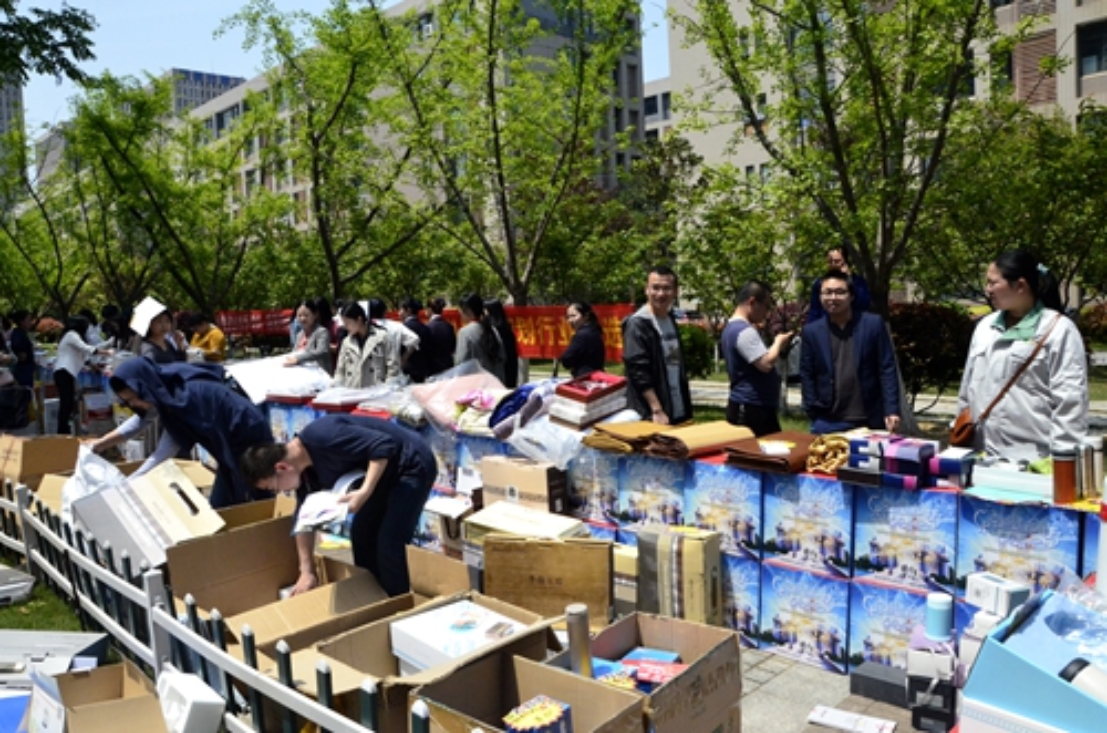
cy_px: 366
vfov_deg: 47.7
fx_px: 828
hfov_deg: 67.5
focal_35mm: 27
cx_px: 554
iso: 3200
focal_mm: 18
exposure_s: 1/2000
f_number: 13
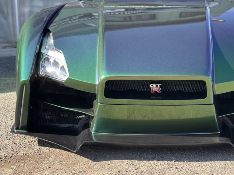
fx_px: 433
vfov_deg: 22.9
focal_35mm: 64
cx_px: 153
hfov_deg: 30.1
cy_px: 63
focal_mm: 6.86
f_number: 1.78
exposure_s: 1/719
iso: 80
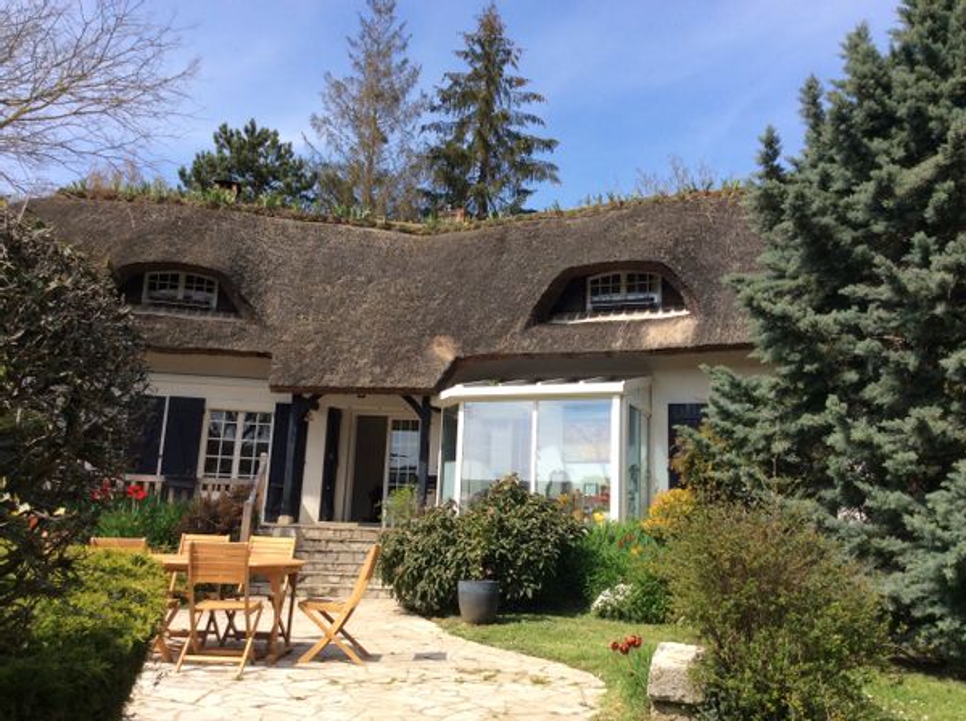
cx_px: 483
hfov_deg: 56.9
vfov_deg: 44.0
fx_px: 892
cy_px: 360
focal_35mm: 32
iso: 32
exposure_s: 1/1300
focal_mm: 3.3
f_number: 2.4
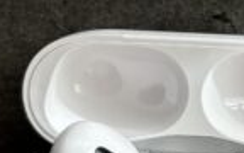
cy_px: 26
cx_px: 217
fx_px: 652
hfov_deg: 20.8
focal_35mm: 98
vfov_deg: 13.3
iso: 50
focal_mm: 5.96
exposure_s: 1/416
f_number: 1.6
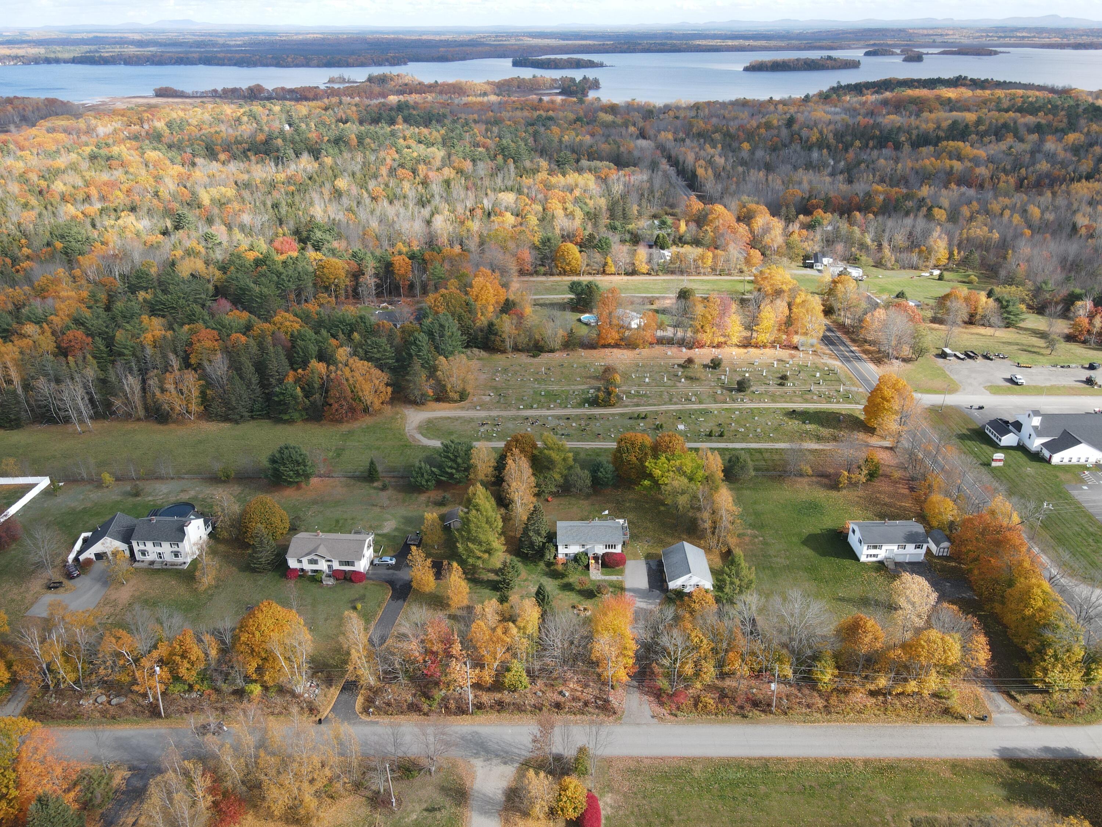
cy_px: 414
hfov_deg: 71.6
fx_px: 764
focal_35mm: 24
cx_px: 551
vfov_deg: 56.8
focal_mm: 4.5
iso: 100
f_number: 2.8
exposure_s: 1/240
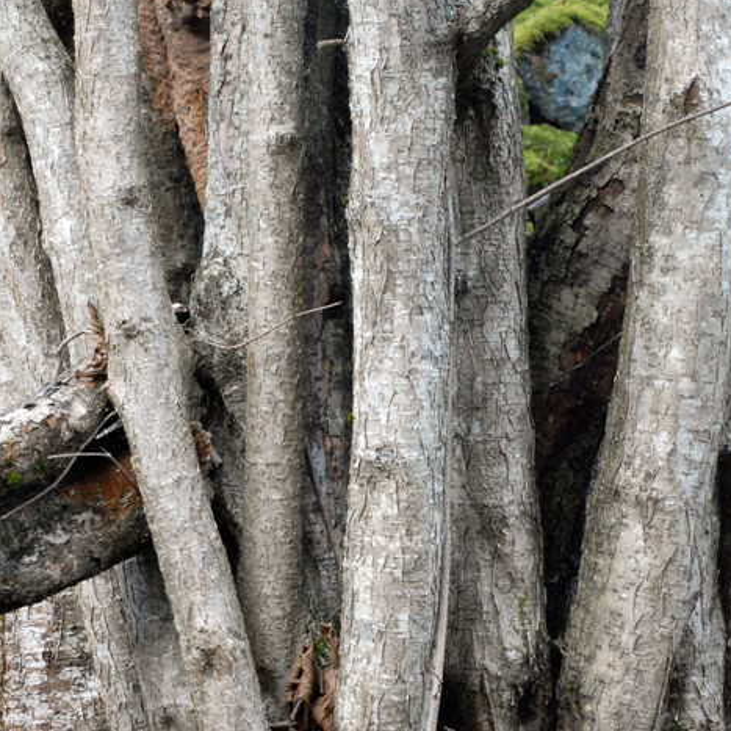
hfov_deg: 10.7
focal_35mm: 164
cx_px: 345
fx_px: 3918
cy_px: 501
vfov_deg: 10.6
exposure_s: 1/10
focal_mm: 60
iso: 800
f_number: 11
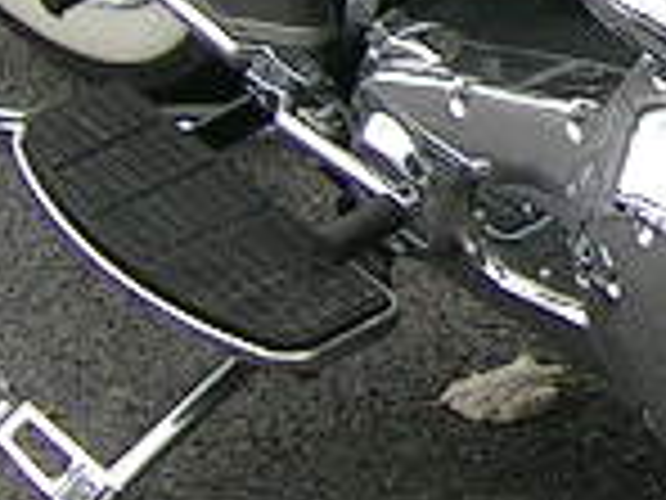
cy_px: -212
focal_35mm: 242
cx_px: 1400
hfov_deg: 7.8
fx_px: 4656
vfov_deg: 6.1
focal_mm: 5.4
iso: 50
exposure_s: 1/328
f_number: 2.8
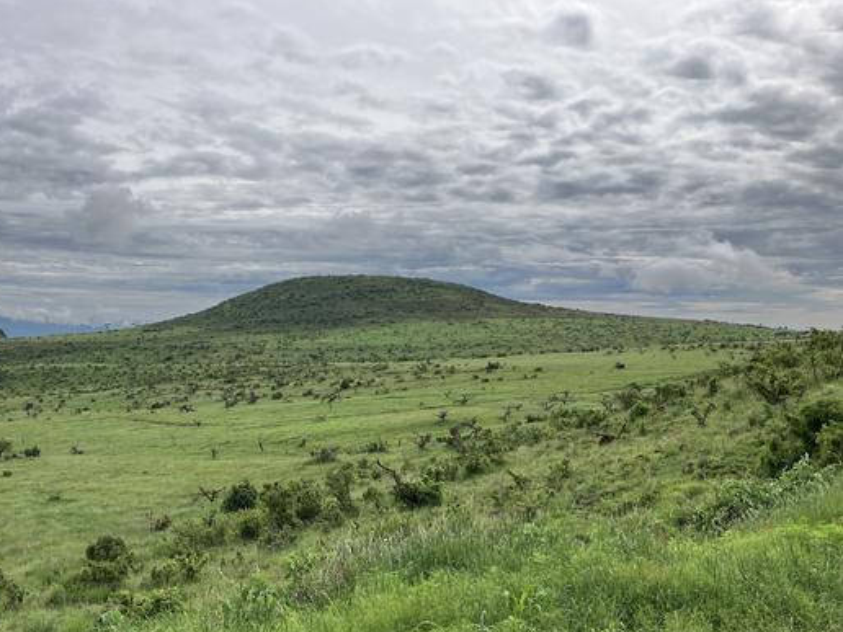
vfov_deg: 37.6
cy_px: 256
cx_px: 273
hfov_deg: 48.1
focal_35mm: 38
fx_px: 925
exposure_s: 1/1012
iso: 32
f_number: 1.8
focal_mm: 3.99
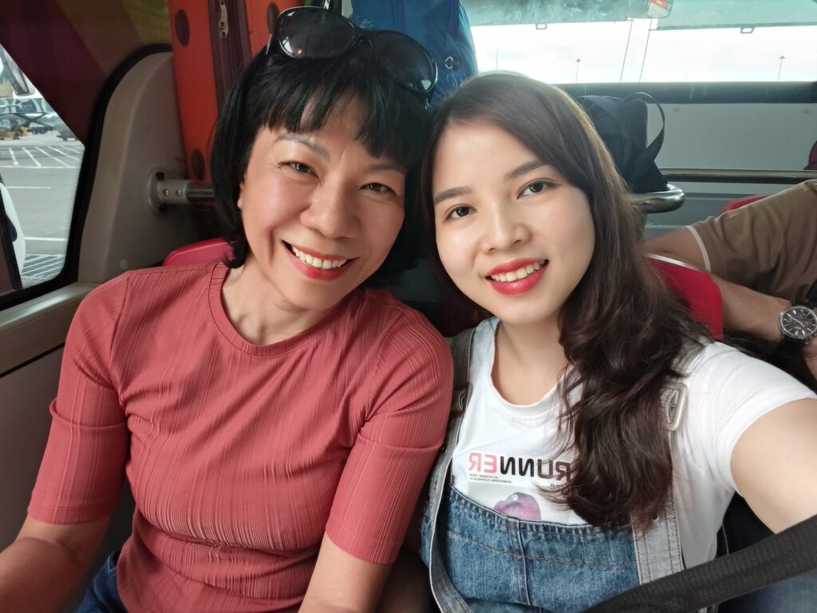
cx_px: 408
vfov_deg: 63.4
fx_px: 496
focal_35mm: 21
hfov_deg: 79.0
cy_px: 306
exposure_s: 1/50
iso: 160
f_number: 2
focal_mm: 2.78
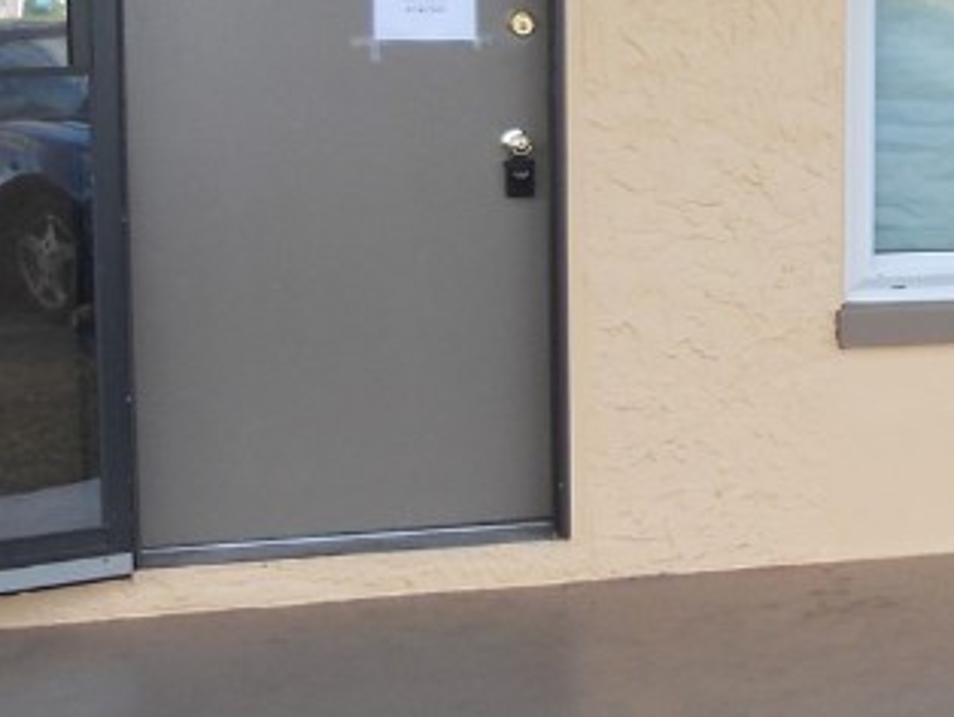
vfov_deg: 16.6
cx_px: 1069
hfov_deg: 21.1
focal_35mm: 88
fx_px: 2427
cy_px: 118
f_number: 3.2
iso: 80
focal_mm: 4.9
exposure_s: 1/200
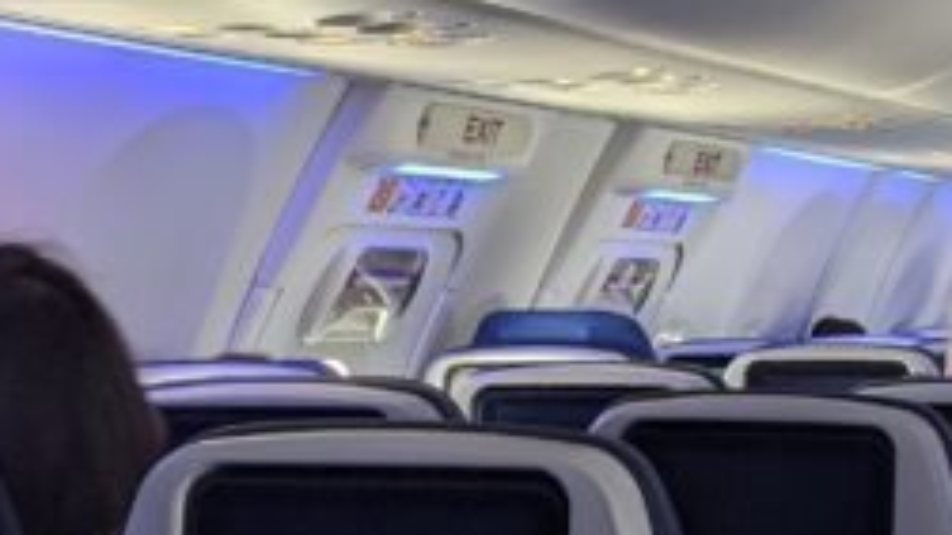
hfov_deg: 18.1
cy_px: -9
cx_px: 1358
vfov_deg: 11.2
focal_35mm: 107
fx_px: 2700
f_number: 1.85
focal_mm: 6.81
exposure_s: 1/30
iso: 96
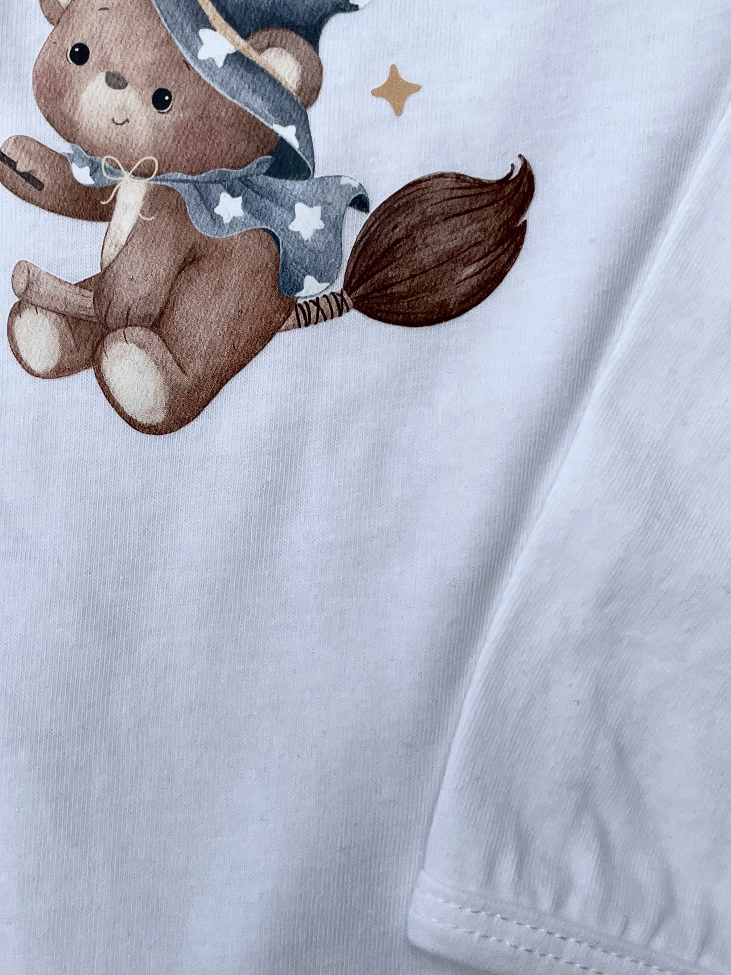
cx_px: 207
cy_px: 421
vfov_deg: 39.6
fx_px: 1352
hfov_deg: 29.9
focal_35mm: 48
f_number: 1.6
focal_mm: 4.2
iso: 50
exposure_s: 1/1052
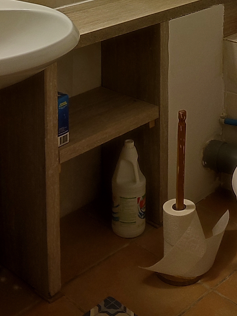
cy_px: -77
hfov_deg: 21.6
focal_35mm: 68
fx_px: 621
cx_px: 144
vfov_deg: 25.3
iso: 804
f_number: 1.89
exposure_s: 1/33
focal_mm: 5.89
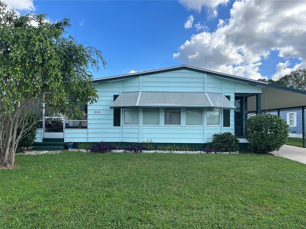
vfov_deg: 53.1
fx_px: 230
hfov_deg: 67.3
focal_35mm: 26
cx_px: 153
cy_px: 114
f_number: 1.5
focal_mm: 5.7
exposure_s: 1/2571
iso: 50
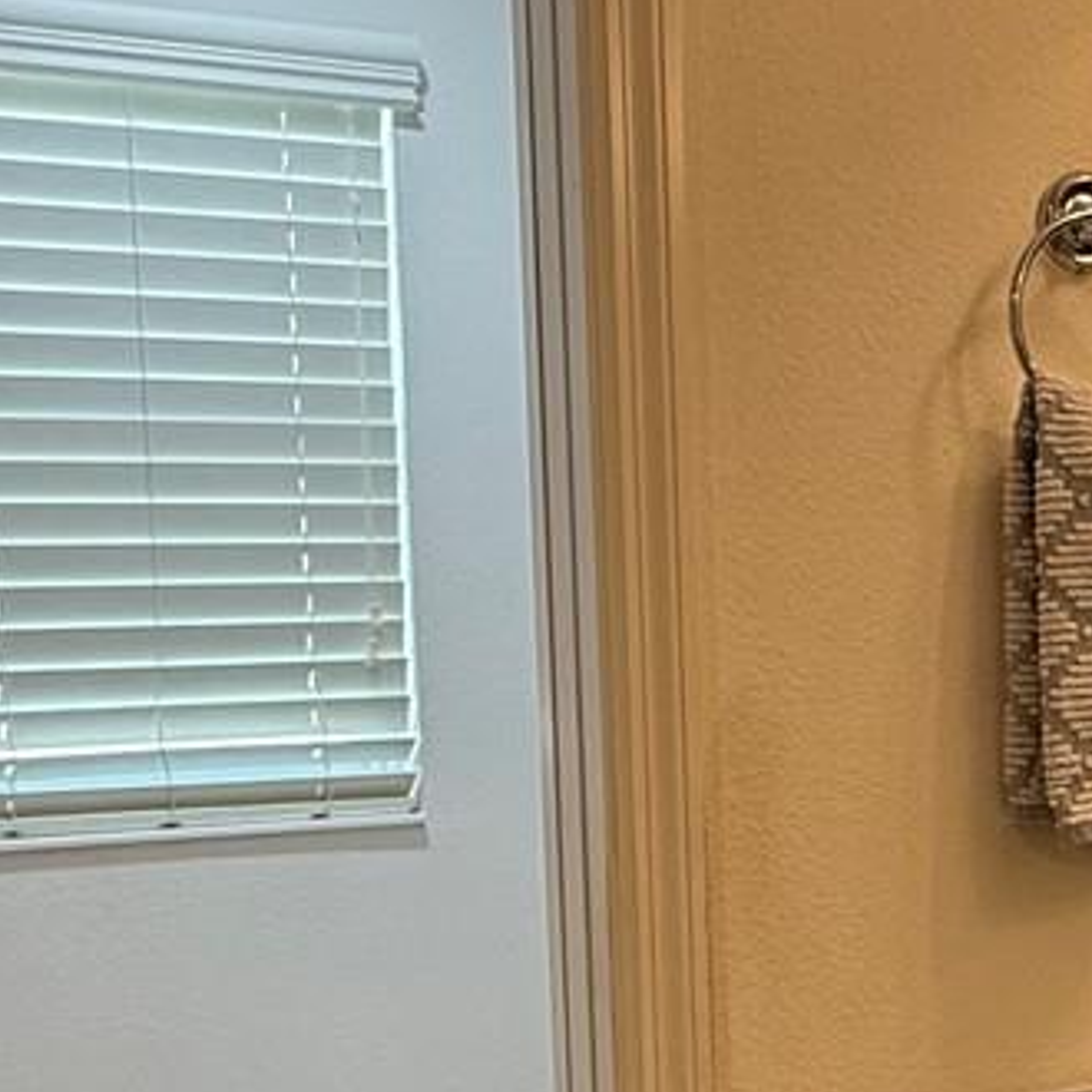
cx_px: 837
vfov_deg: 28.2
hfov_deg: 28.1
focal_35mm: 60
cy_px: 801
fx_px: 2141
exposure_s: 1/120
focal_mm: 2.22
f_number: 2.2
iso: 100
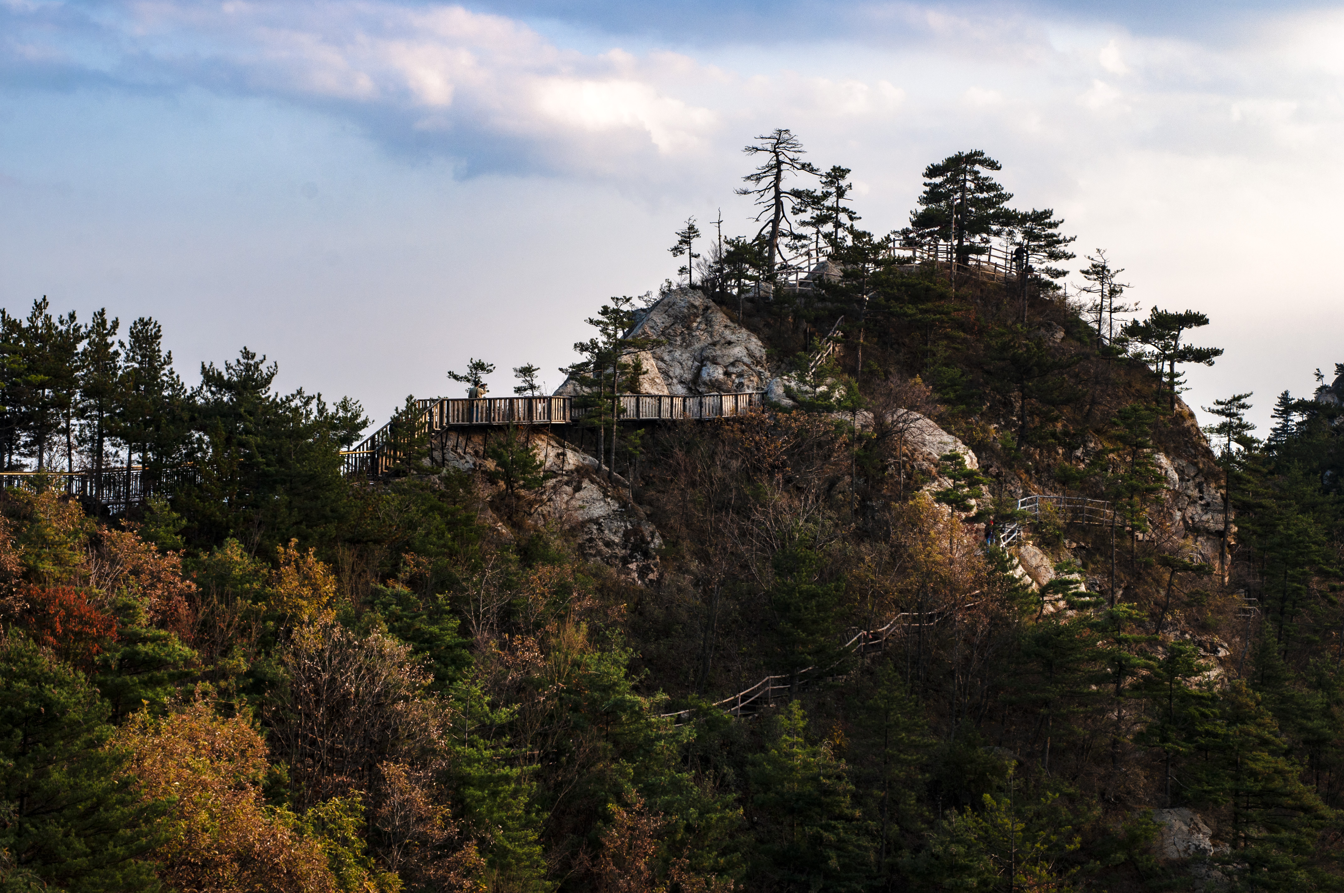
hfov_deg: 26.0
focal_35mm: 78
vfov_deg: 17.4
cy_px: 446
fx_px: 2908
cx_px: 672
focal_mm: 52
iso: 100
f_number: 9
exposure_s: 1/50
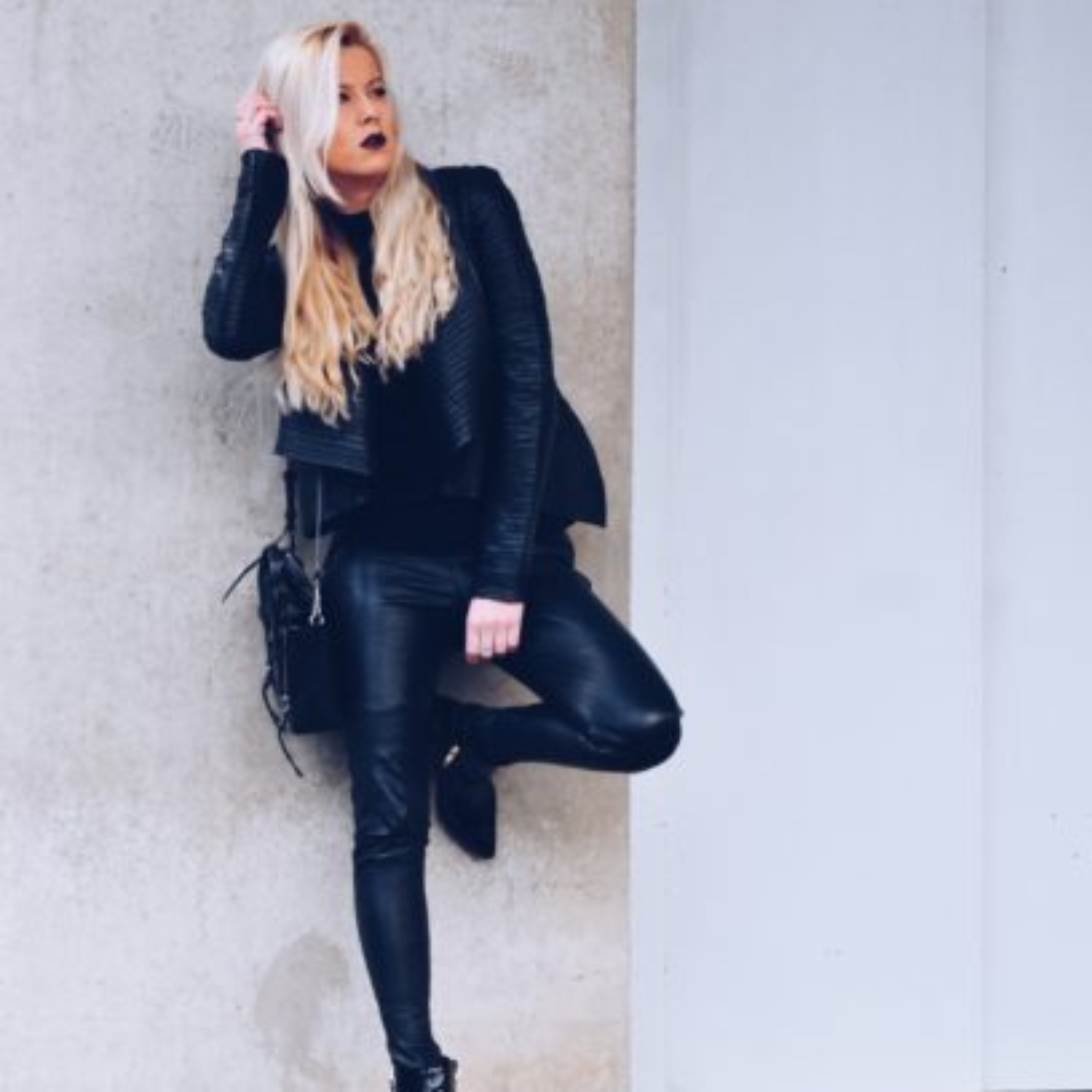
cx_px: 439
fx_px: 2712
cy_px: 612
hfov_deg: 22.7
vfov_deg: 22.7
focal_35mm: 76
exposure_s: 1/50
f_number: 7.1
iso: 250
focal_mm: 32
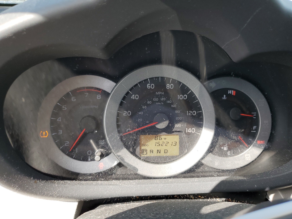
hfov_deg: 67.3
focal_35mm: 26
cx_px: 146
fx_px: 219
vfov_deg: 53.1
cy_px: 110
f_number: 1.5
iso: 50
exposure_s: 1/294
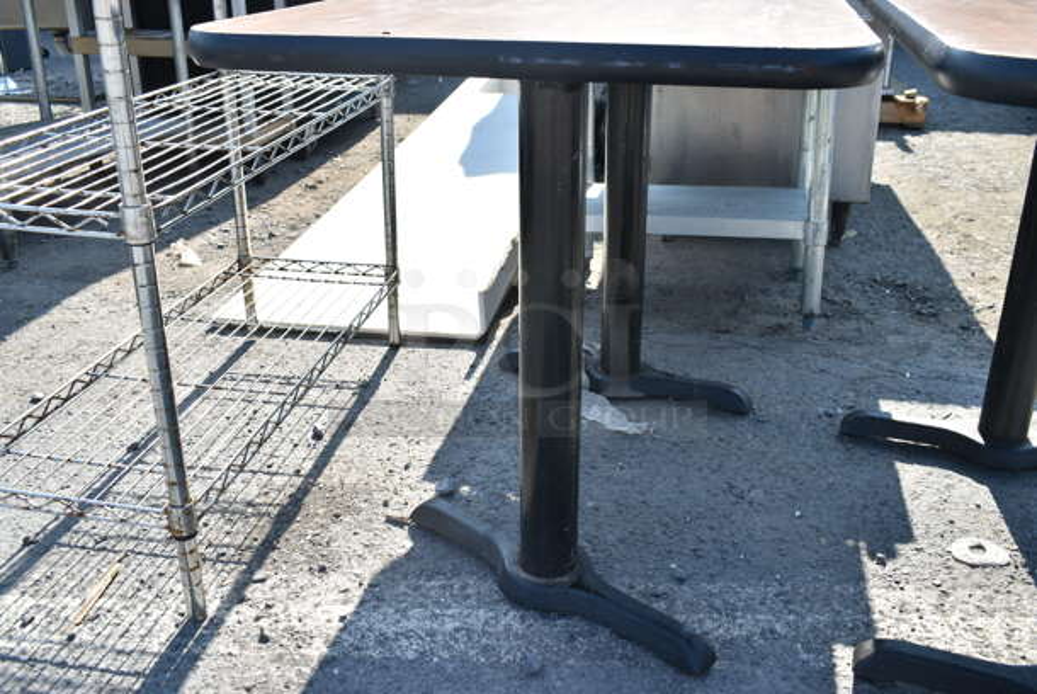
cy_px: 347
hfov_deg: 57.2
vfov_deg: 40.1
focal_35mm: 33
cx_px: 518
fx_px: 951
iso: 100
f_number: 6.3
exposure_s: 1/160
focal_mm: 22
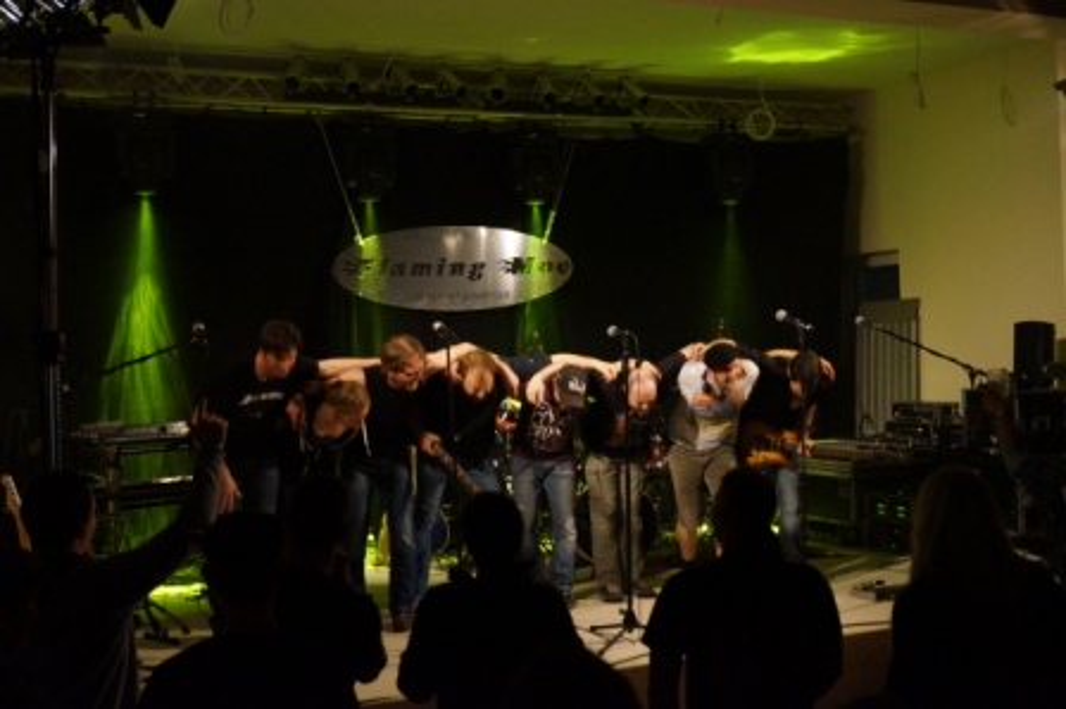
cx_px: 533
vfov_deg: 29.8
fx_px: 1331
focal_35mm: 45
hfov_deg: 43.6
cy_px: 354
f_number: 4.5
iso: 3200
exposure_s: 1/80
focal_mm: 30
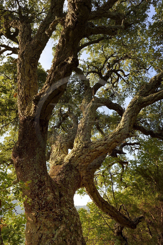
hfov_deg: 41.1
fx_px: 218
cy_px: 122
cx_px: 82
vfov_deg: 58.7
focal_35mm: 32
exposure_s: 1/80
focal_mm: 32
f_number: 14
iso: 200
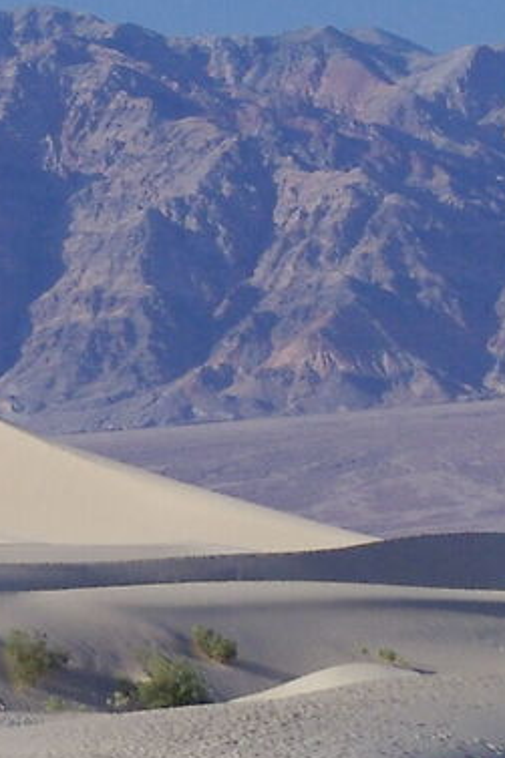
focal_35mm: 458
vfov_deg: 4.5
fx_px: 9645
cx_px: -179
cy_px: 424
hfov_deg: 3.0
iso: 400
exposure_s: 1/200
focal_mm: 48
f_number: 11
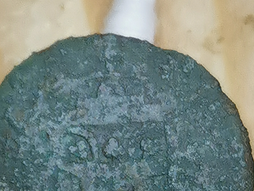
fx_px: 2634
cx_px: 107
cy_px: 189
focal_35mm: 359
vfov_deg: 4.1
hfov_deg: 5.5
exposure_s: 1/100
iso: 80
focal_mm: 5.58
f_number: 1.8
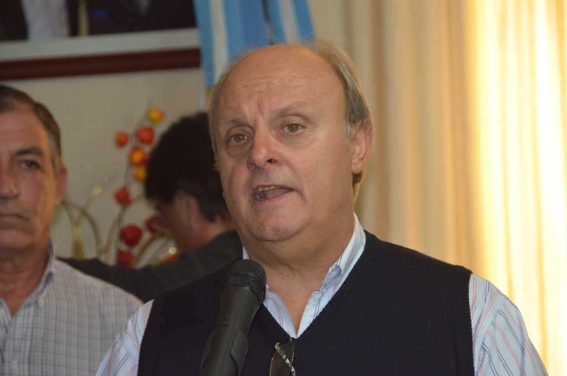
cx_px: 284
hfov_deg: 13.1
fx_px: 2475
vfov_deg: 8.7
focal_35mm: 158
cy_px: 188
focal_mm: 105
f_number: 6.3
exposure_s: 1/160
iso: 2000
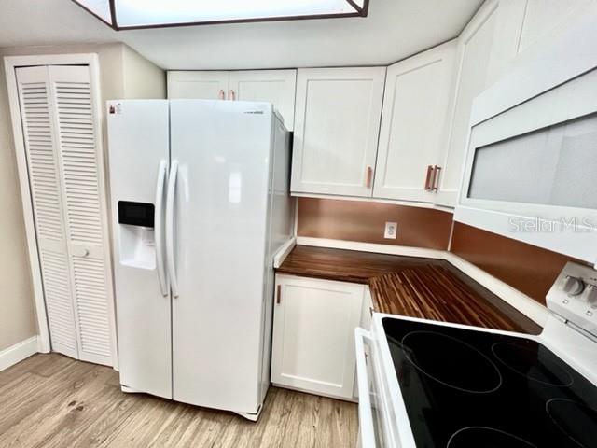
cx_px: 298
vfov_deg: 89.9
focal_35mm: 13
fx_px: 224
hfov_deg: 106.2
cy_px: 224
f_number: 1.8
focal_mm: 1.57
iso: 125
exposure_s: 1/120
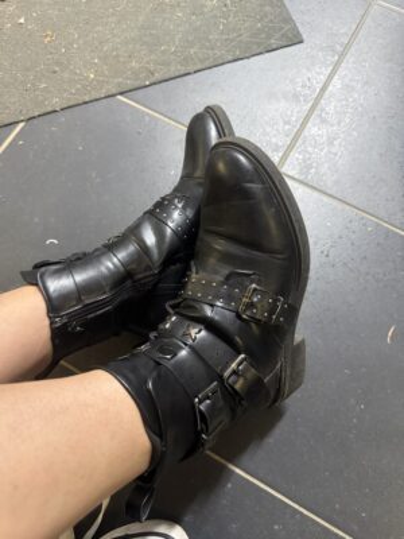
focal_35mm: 24
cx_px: 202
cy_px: 270
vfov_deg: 71.6
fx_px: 373
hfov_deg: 56.8
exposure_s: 1/33
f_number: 1.78
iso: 640
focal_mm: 6.76
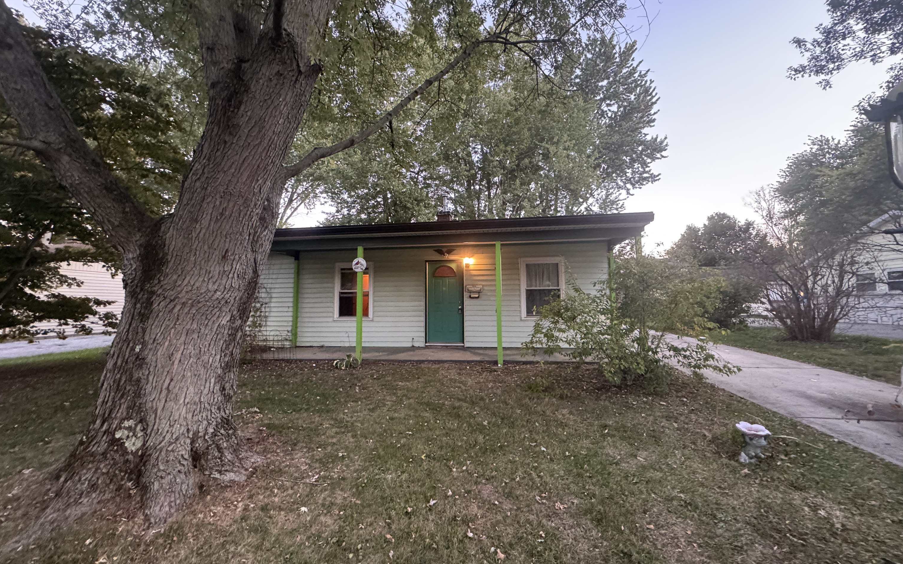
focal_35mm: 15
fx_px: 369
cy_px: 274
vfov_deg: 74.8
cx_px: 454
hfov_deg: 101.5
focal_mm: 2.22
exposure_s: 1/60
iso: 800
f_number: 2.2
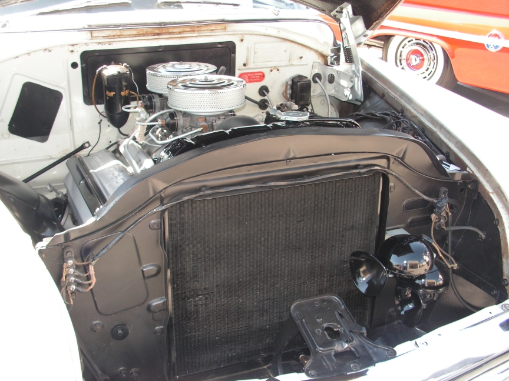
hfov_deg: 42.9
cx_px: 254
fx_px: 647
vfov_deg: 32.9
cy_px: 190
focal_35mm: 44
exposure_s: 1/40
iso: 50
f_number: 3.2
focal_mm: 7.4
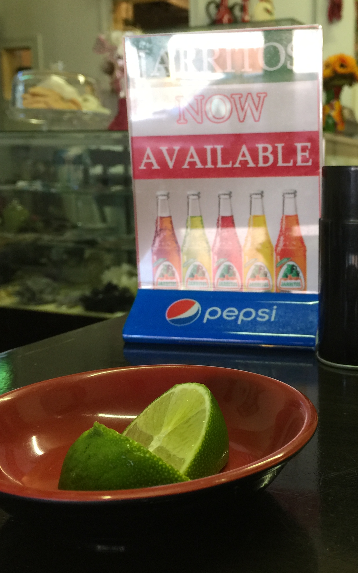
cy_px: 290
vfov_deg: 47.2
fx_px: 656
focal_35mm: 42
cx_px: 286
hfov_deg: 29.8
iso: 64
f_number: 2.2
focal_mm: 4.15
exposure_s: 1/15
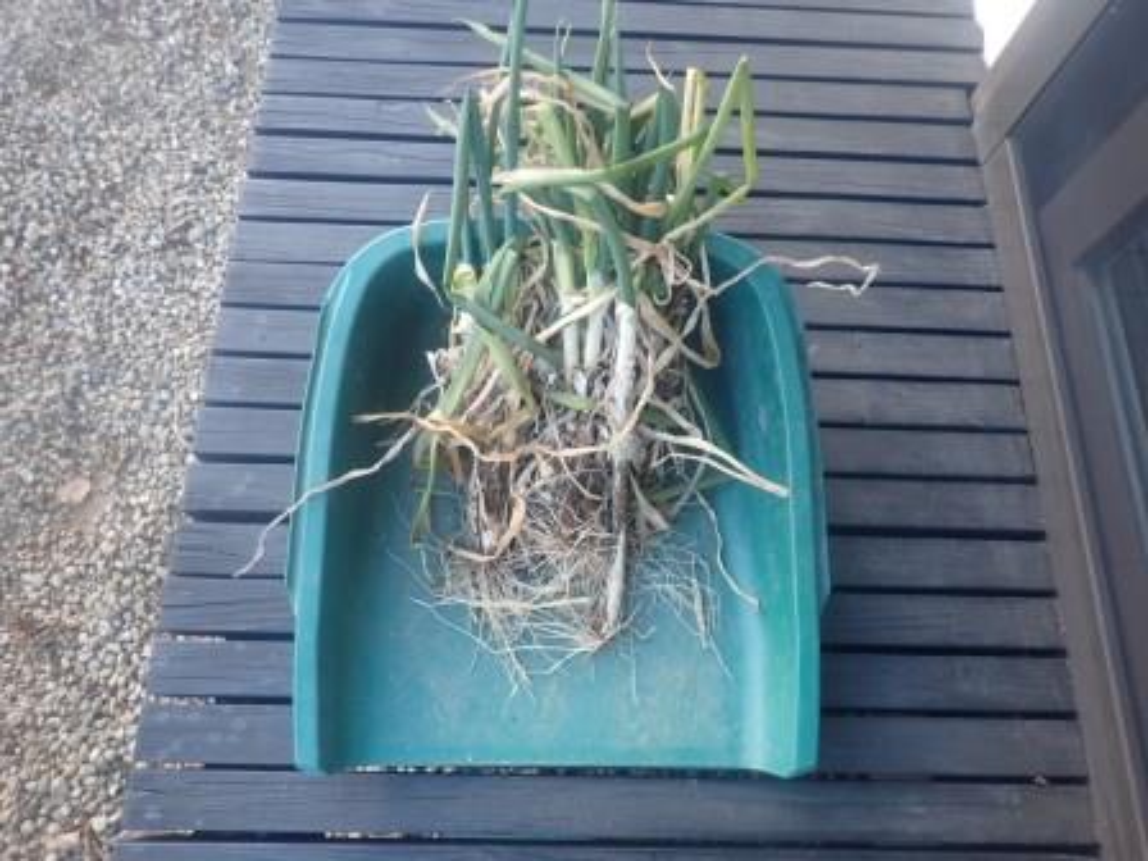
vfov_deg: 54.9
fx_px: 829
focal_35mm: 25
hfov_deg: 69.4
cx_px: 574
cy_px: 430
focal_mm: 4.5
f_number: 2
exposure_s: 1/100
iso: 200
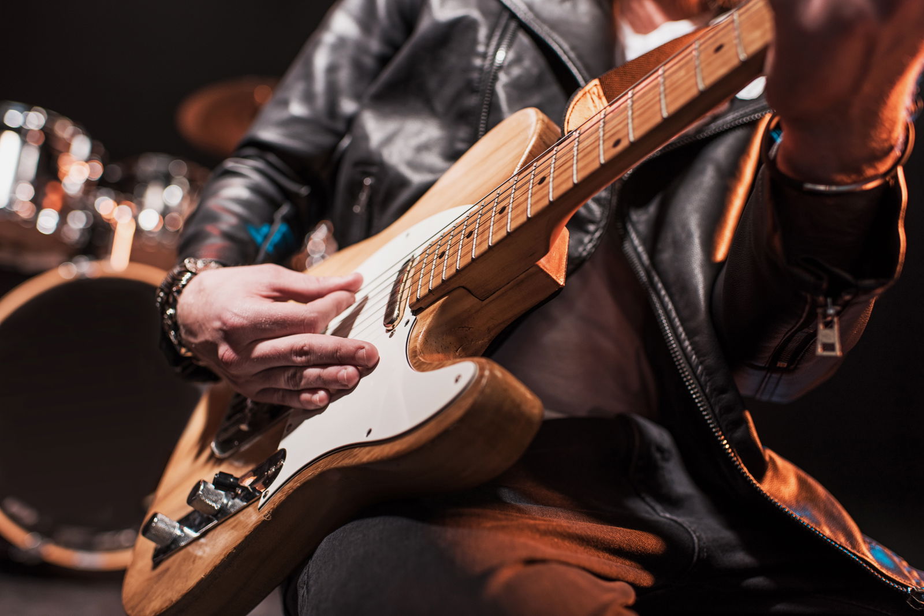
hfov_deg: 54.4
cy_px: 308
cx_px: 462
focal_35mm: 35
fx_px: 898
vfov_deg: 37.9
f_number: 2.5
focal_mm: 35
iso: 200
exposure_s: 1/200
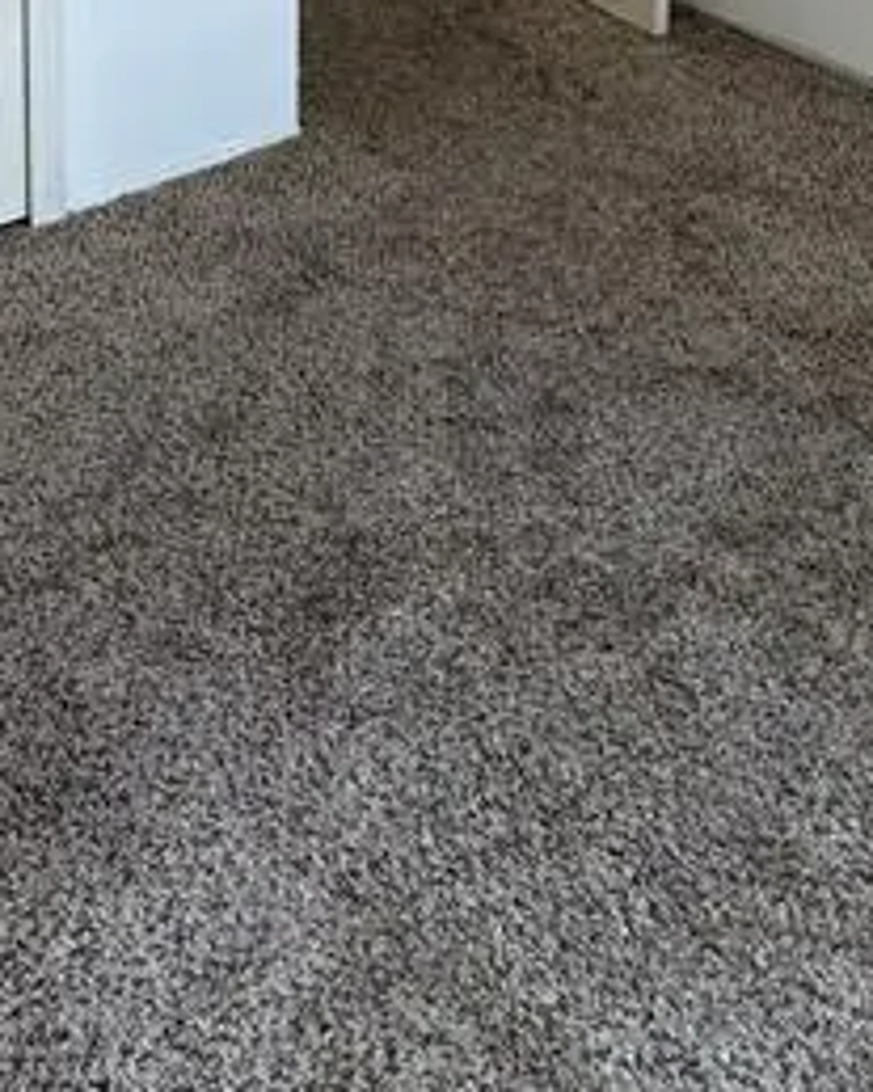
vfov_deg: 26.7
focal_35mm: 54
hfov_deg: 27.9
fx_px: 1745
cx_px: 599
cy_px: -476
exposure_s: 1/120
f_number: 2.2
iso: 100
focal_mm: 2.22
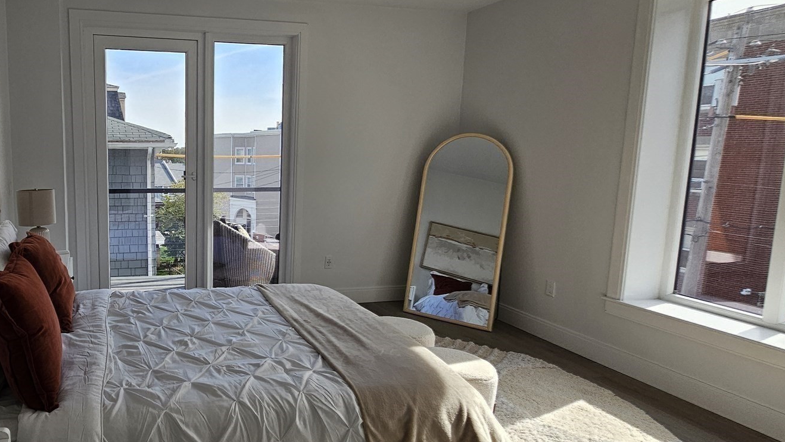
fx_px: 458
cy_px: 214
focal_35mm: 22
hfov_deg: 75.6
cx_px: 202
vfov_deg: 51.5
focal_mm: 2.2
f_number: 2.2
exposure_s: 1/457
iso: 50
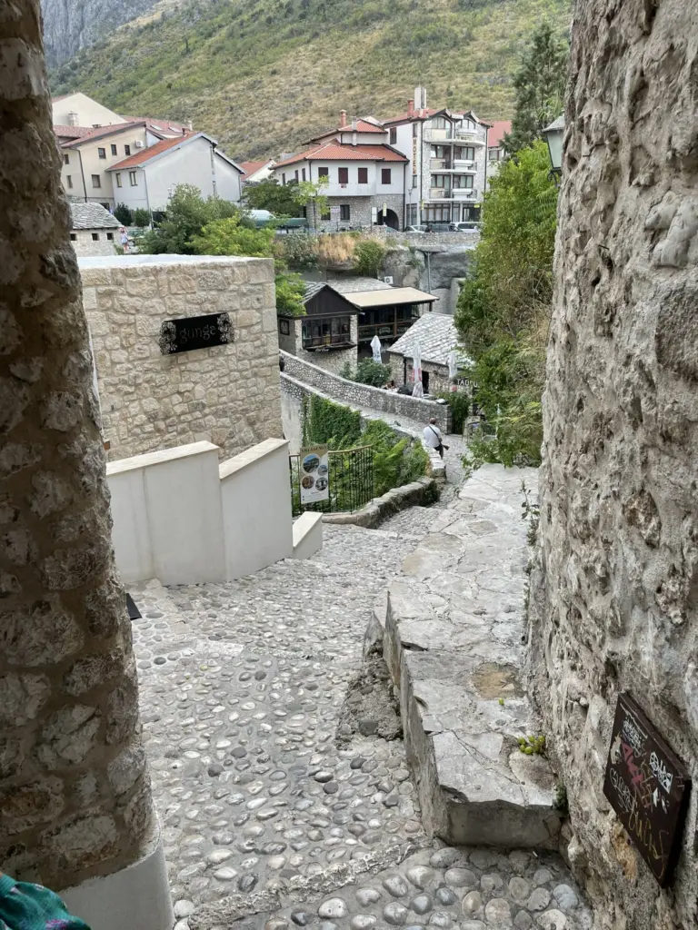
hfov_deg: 53.1
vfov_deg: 67.3
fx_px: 699
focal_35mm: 26
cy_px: 465
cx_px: 349
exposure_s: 1/515
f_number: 1.6
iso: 32
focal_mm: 4.2
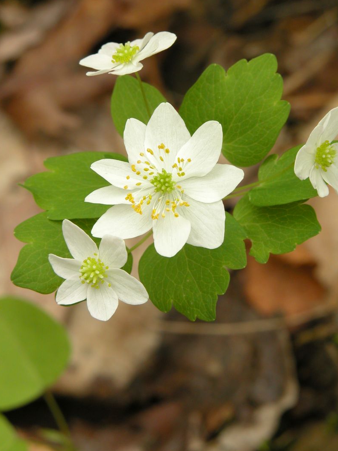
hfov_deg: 5.9
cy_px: 215
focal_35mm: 250
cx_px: 187
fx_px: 3255
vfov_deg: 7.9
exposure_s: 1/26.1
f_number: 7.2
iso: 100
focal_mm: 52.4
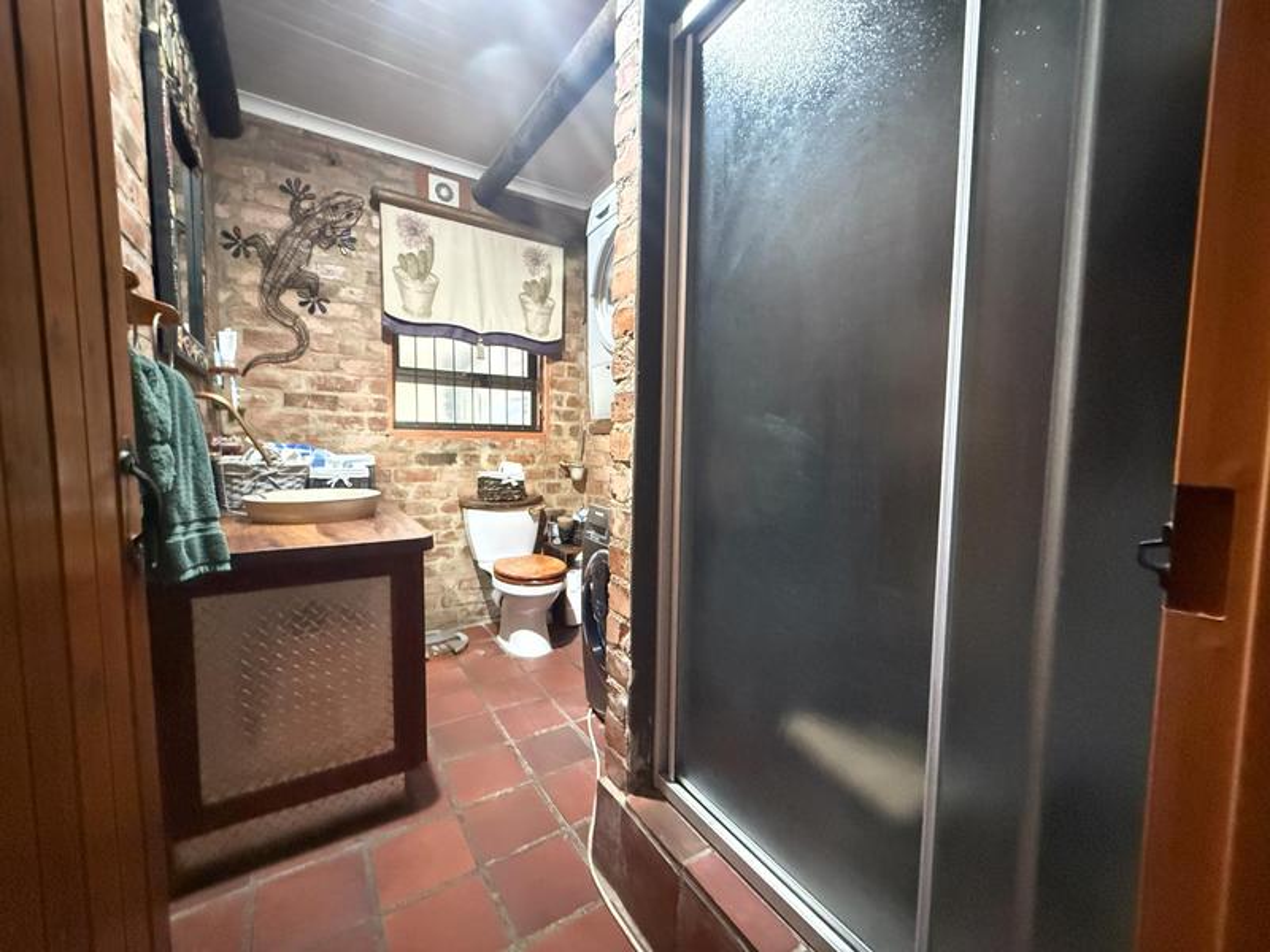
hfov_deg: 102.1
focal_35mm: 14
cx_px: 635
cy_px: 476
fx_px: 514
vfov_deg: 85.7
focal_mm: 2.22
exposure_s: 1/17
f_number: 2.2
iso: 2500
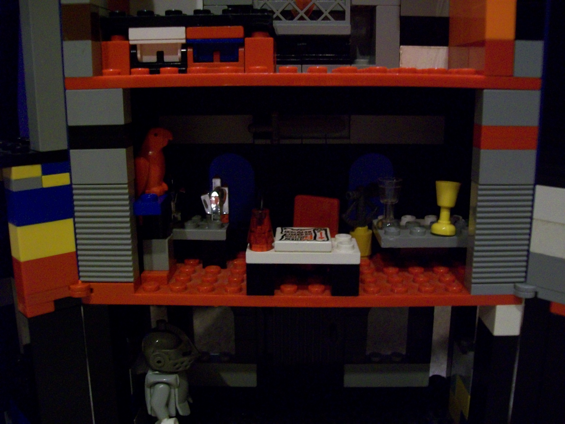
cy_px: 212
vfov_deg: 39.7
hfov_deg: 51.4
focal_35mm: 36
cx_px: 282
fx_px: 588
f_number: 2.7
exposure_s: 1/8
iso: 200
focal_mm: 6
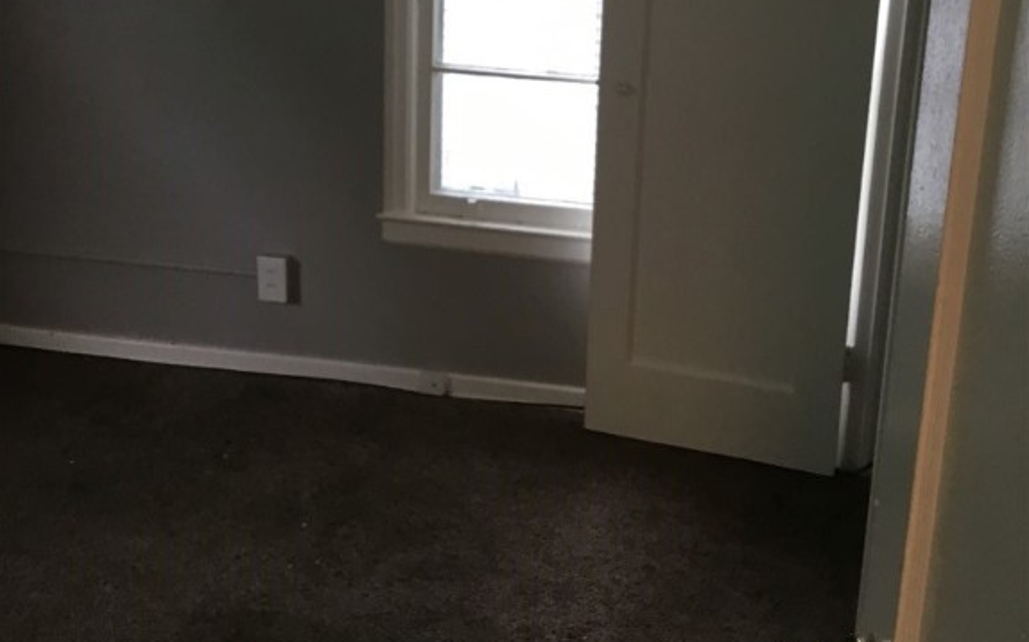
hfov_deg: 45.3
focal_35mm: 44
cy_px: 95
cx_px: 514
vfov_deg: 28.3
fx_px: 1233
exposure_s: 1/30
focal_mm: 3.3
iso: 64
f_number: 2.4
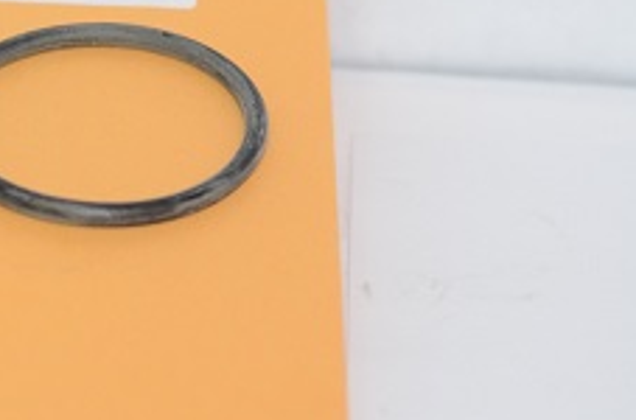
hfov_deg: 9.7
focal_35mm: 211
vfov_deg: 6.5
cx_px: 84
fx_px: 3717
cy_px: 60
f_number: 2.8
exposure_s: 1/60
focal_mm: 50
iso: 100
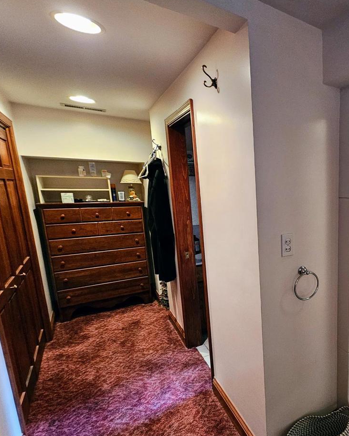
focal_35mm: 20
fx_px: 258
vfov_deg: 80.0
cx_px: 339
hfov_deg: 54.9
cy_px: 245
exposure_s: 1/30
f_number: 2.2
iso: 500
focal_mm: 2.2
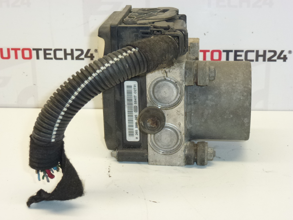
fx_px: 550
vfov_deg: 22.6
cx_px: 146
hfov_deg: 29.8
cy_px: 110
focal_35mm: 65
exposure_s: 1/100
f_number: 4.6
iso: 400
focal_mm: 11.7
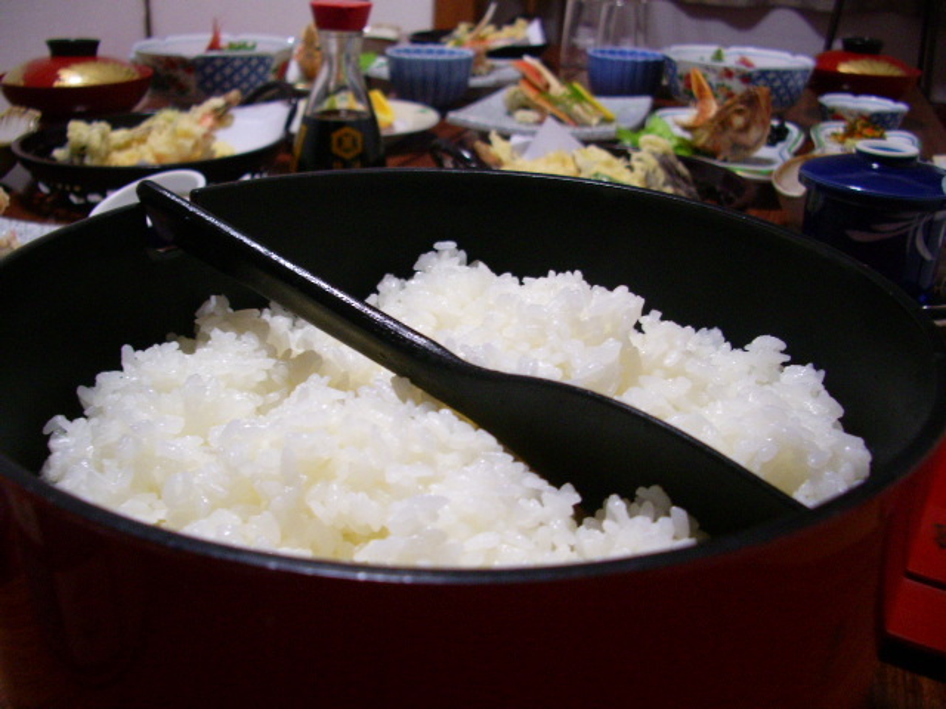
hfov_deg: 52.6
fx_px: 956
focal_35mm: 35
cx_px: 473
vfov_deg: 40.7
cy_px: 354
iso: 200
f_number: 2.6
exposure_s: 1/20
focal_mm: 5.8
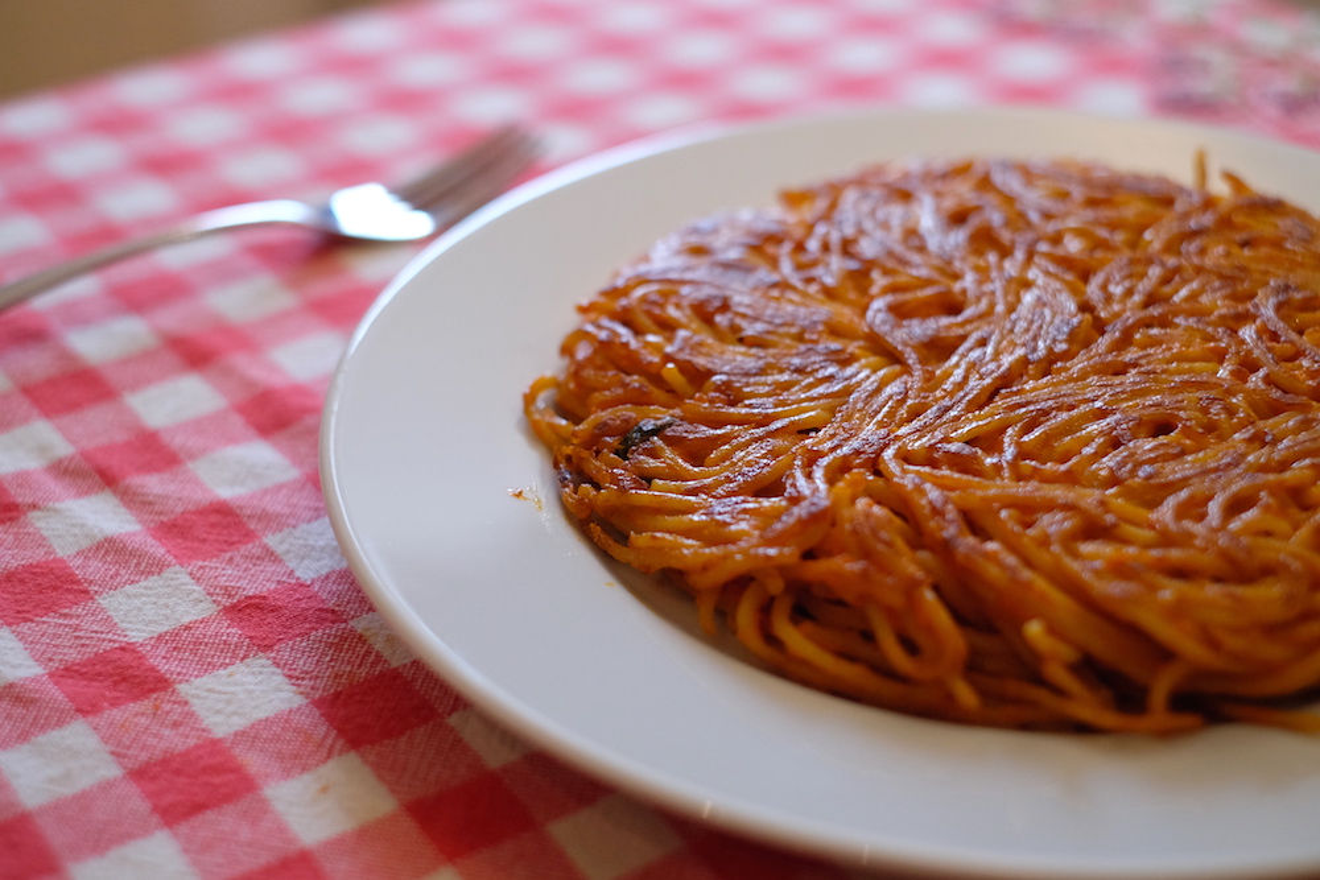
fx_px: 1943
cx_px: 660
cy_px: 440
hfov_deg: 37.5
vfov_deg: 25.5
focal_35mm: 53
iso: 1600
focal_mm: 35
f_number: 2.2
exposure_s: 1/500
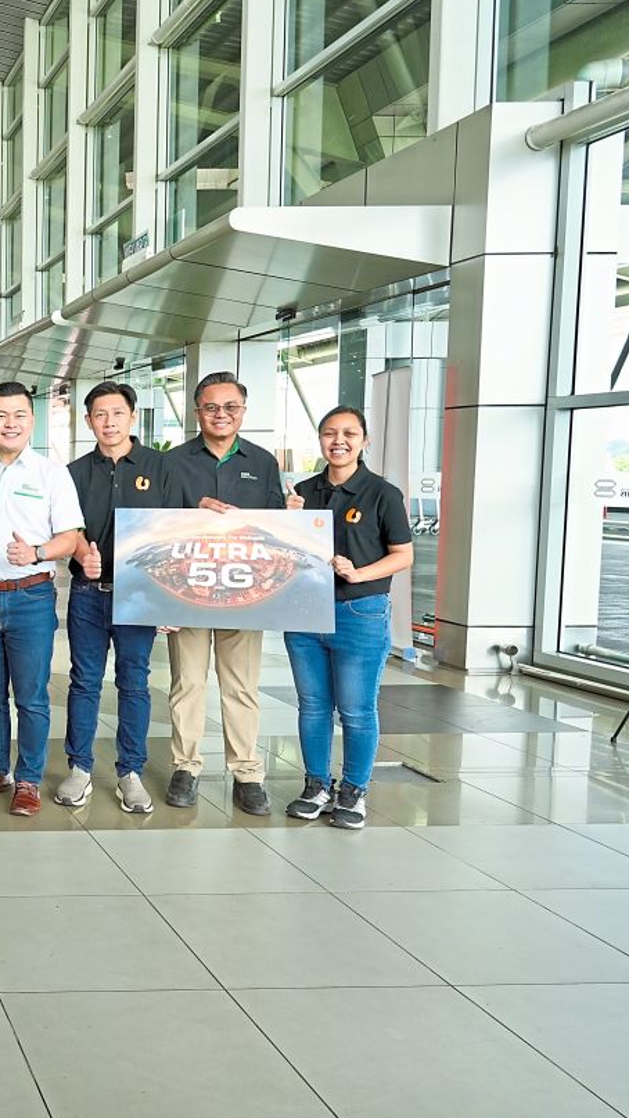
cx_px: -208
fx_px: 1097
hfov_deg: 26.6
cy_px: 556
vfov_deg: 54.0
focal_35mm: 37
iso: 500
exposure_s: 1/125
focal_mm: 23
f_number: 5.6
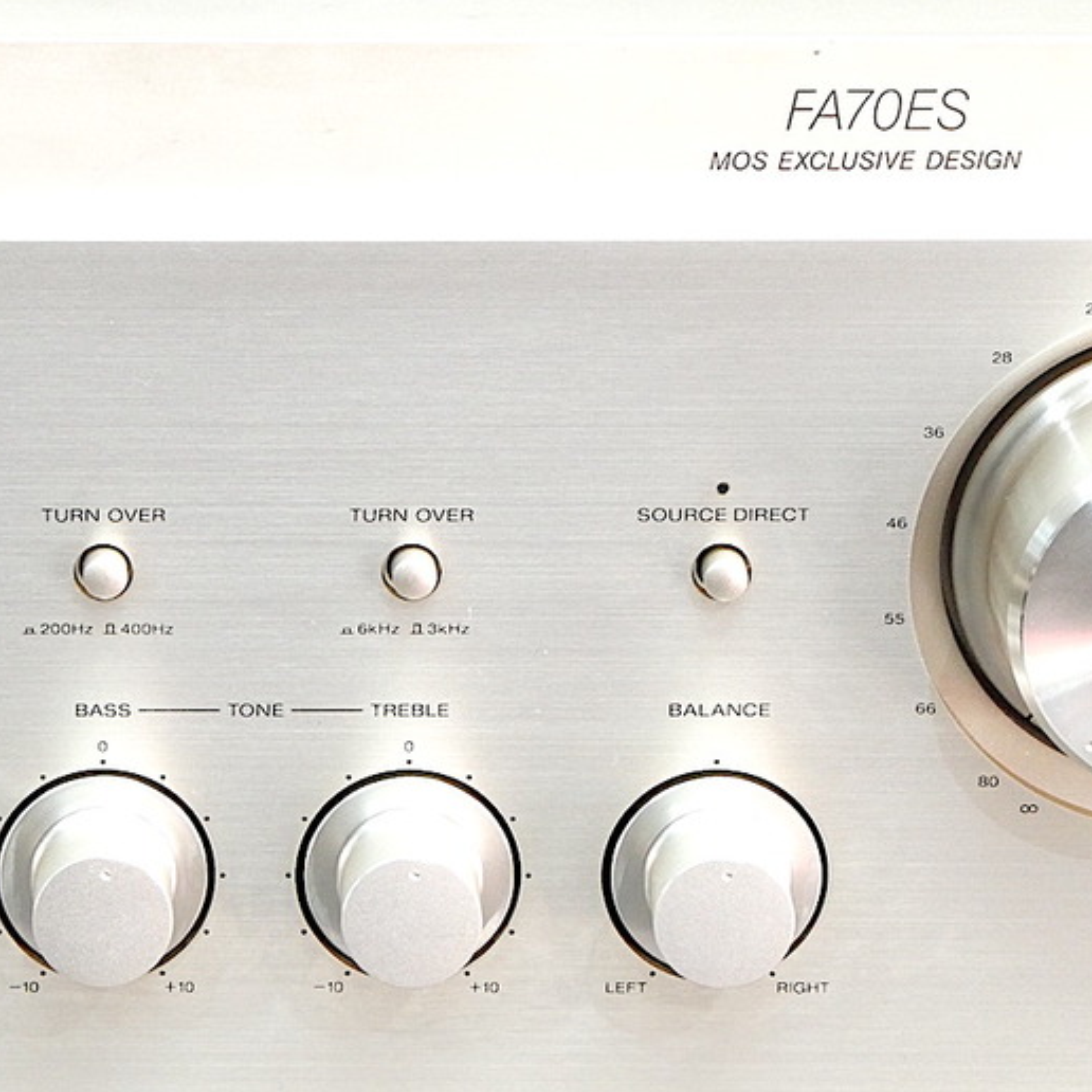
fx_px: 9387
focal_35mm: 263
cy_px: 673
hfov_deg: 6.6
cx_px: 108
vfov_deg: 6.7
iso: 400
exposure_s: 1/10
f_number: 6.3
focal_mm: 28.7
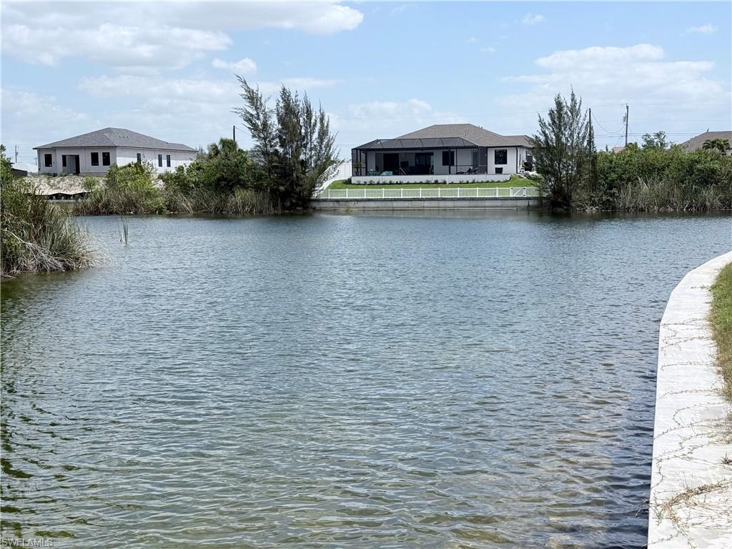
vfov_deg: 30.3
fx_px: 1015
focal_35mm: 48
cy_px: 274
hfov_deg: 39.7
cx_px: 366
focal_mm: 6.76
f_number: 1.78
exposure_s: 1/6024
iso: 64
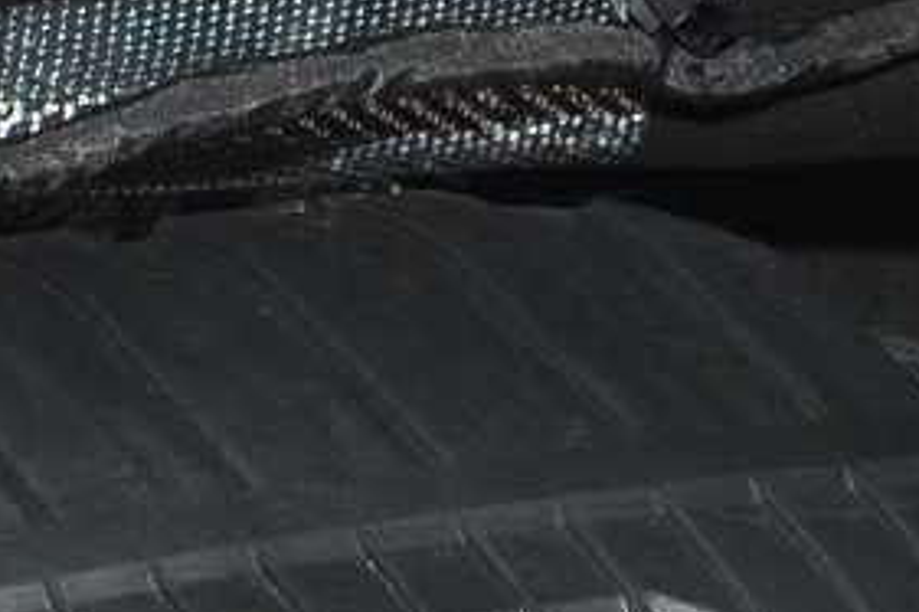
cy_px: 1453
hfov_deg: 8.0
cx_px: 271
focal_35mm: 256
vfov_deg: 5.2
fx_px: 6531
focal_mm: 32
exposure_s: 1/25
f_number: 4.2
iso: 500
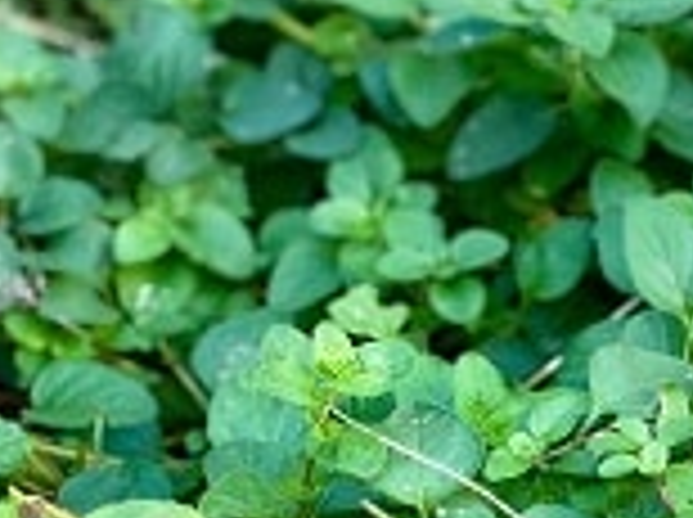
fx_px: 4058
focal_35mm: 203
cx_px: 1305
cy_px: 291
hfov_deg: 9.3
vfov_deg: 7.3
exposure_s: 1/60
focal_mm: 6
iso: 50
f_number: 2.4
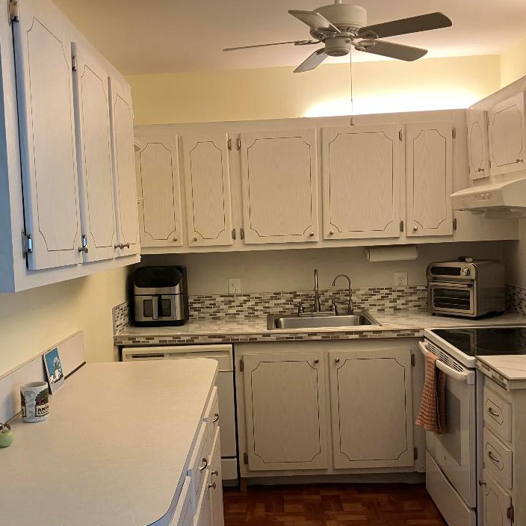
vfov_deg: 46.0
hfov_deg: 46.0
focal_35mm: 36
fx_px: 619
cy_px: 285
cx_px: 235
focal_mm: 3.99
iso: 160
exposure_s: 1/60
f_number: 1.8
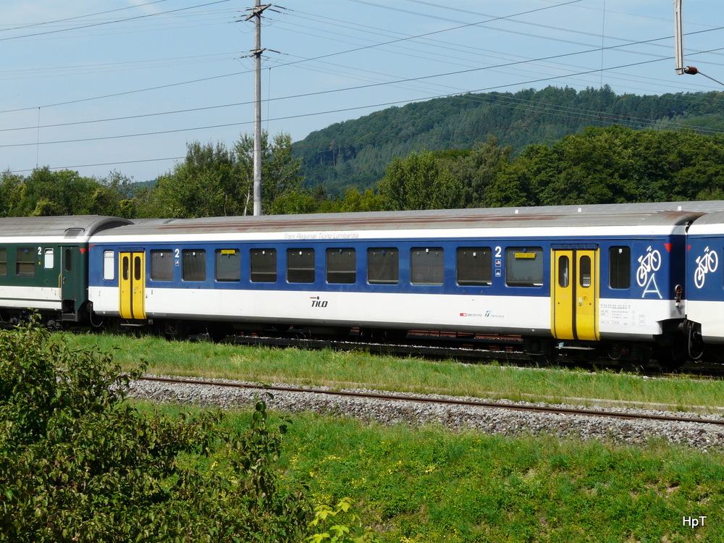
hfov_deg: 25.3
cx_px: 362
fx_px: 1610
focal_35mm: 77
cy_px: 272
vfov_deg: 19.1
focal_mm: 12.6
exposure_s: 1/500
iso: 100
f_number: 5.6
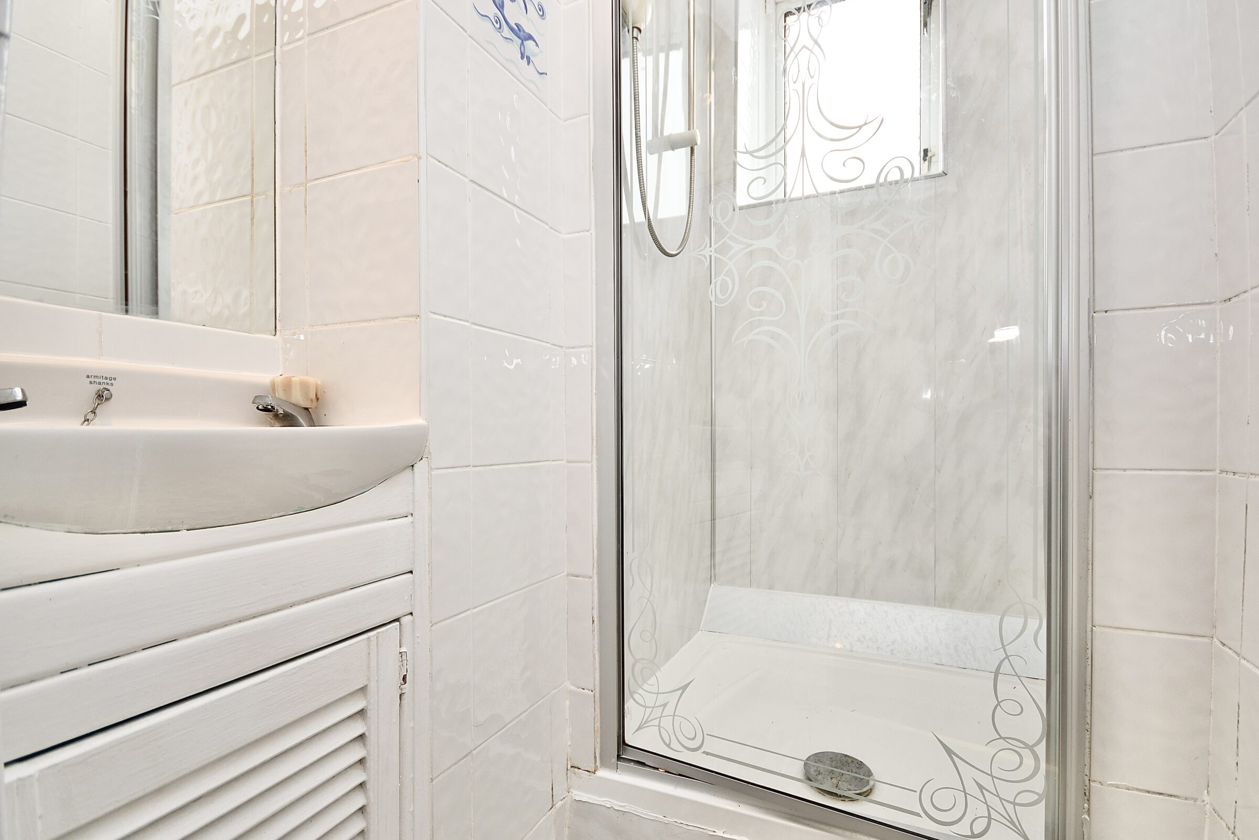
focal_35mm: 16
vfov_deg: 73.7
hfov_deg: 96.6
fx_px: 560
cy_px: 432
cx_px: 663
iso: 280
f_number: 4
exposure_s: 1/60
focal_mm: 10
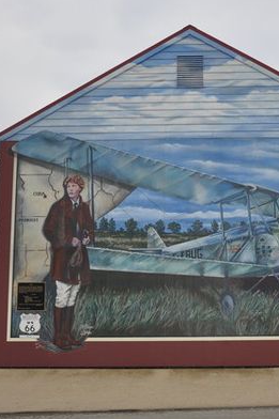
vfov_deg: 36.3
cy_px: 208
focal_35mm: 55
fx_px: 640
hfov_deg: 24.4
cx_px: 196
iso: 320
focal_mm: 24
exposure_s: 1/200
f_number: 3.8
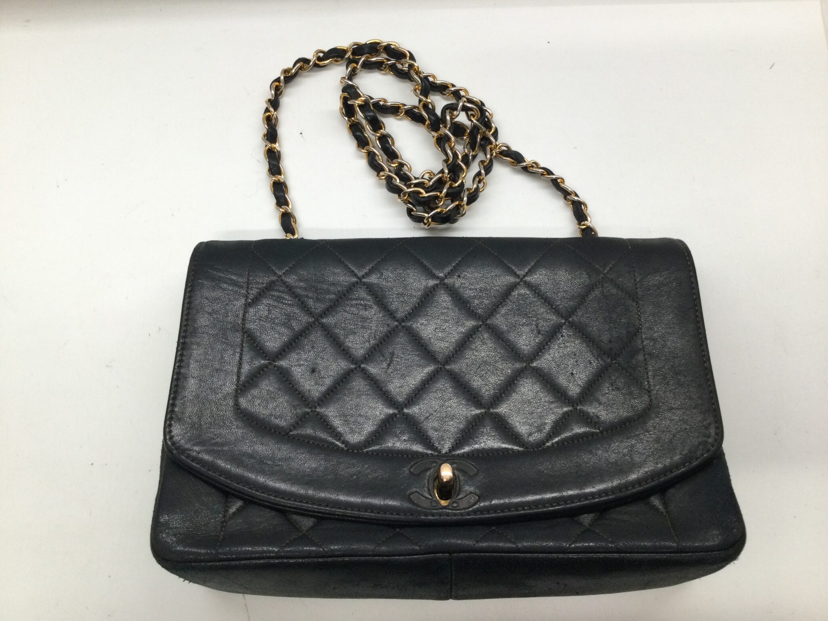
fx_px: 742
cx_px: 414
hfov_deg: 58.4
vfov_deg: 45.4
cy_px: 310
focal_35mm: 31
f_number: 2.4
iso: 50
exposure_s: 1/30
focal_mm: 3.3
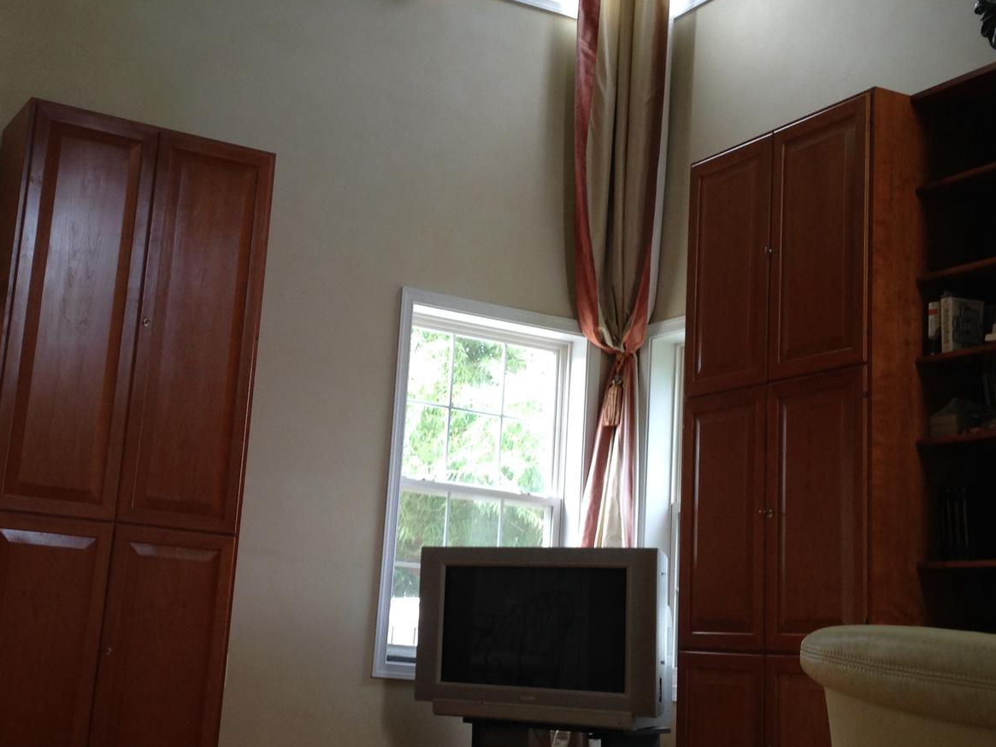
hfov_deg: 33.1
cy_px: 336
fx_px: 1669
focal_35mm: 58
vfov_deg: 25.2
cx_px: 390
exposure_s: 1/60
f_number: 2.4
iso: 64
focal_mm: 4.12
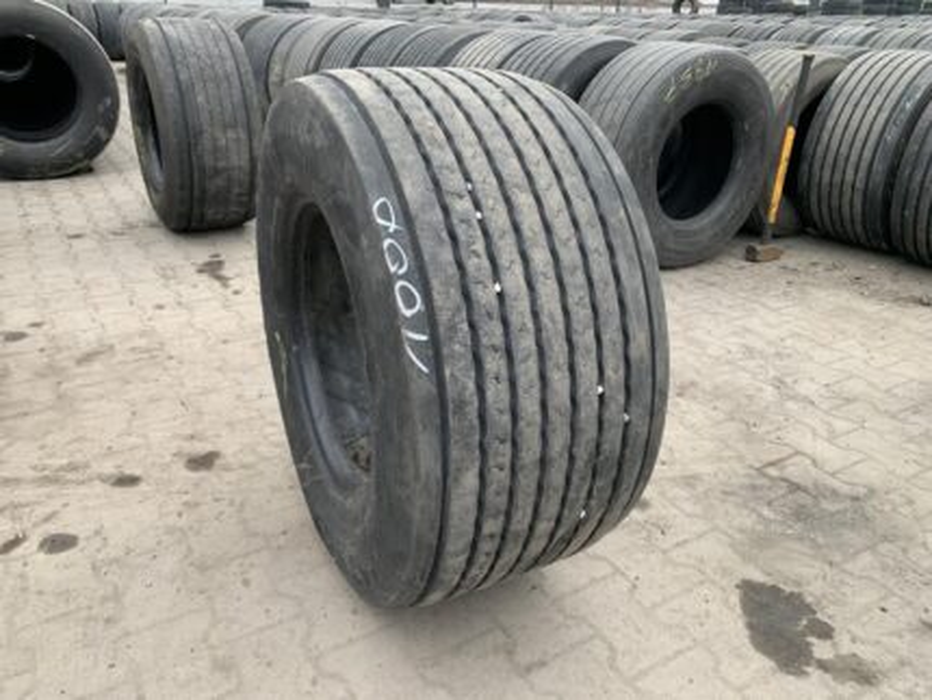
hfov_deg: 67.3
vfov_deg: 53.1
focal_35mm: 26
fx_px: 700
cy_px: 350
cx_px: 466
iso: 80
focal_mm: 4.25
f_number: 1.8
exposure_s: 1/121
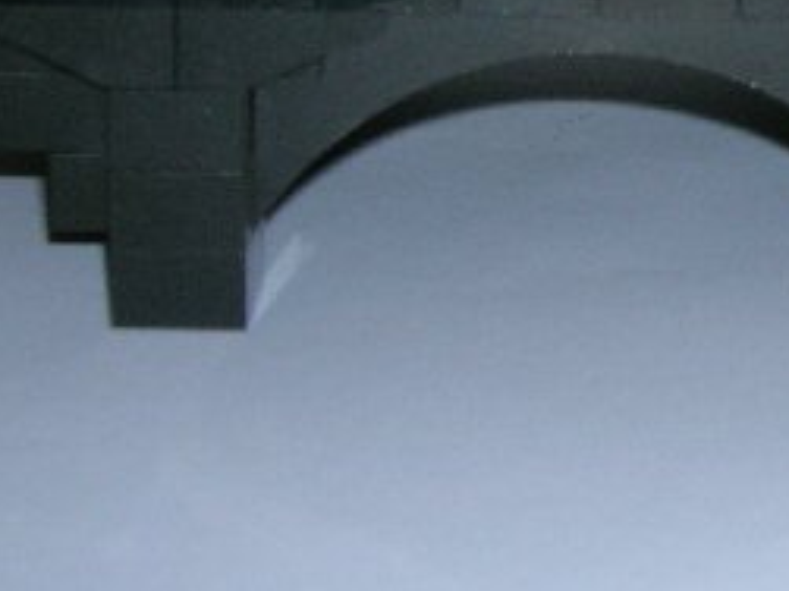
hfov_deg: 14.7
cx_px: 946
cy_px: 30
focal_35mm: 130
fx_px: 2962
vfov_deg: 11.3
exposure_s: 1/60.1
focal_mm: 7
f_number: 3.1
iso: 50
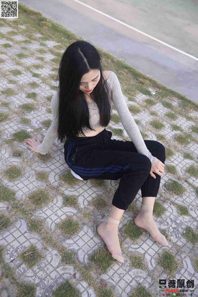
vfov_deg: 54.4
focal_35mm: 35
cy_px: 148
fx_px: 288
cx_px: 99
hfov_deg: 37.9
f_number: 5.6
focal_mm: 35
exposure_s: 1/200
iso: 100
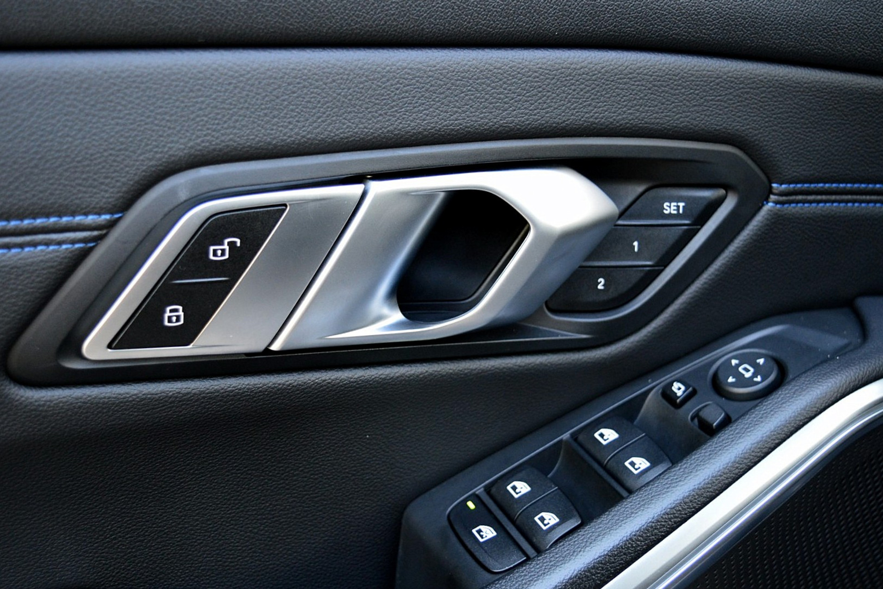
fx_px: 1104
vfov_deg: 29.9
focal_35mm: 45
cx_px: 442
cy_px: 294
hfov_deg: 43.6
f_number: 5
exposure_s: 1/60
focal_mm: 30
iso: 800
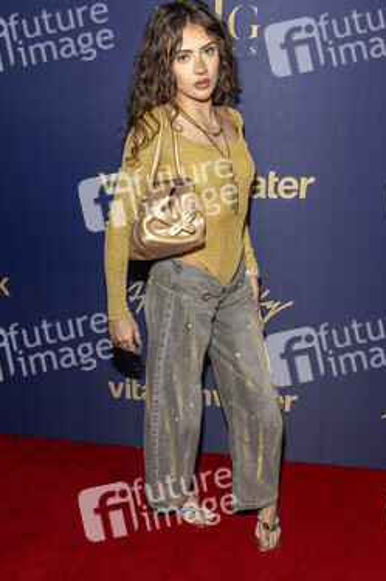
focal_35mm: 32
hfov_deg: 41.0
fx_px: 516
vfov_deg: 58.7
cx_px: 203
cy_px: 273
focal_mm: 30
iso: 800
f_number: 5
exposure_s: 1/200
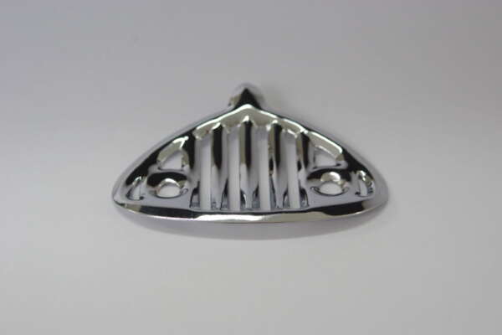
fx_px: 1422
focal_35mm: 102
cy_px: 168
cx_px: 251
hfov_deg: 20.0
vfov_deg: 13.4
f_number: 8
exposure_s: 1/20
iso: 800
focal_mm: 68
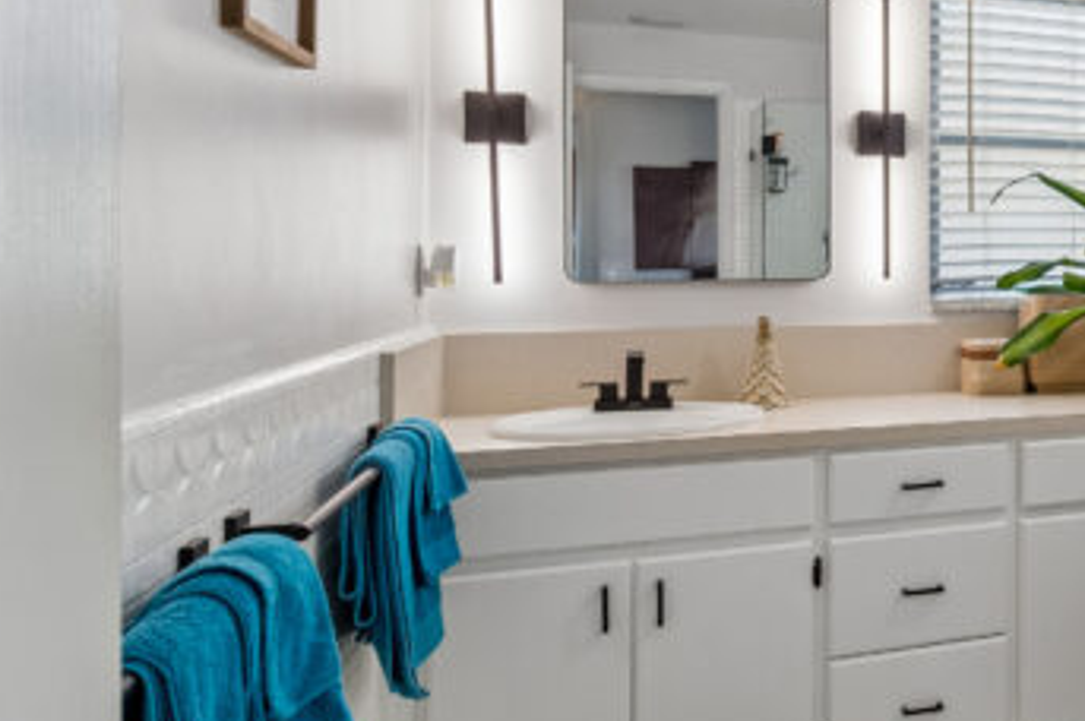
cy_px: 270
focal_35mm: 35
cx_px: 1189
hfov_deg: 42.8
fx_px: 1054
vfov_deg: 37.6
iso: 100
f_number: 7.1
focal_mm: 10
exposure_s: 1/20
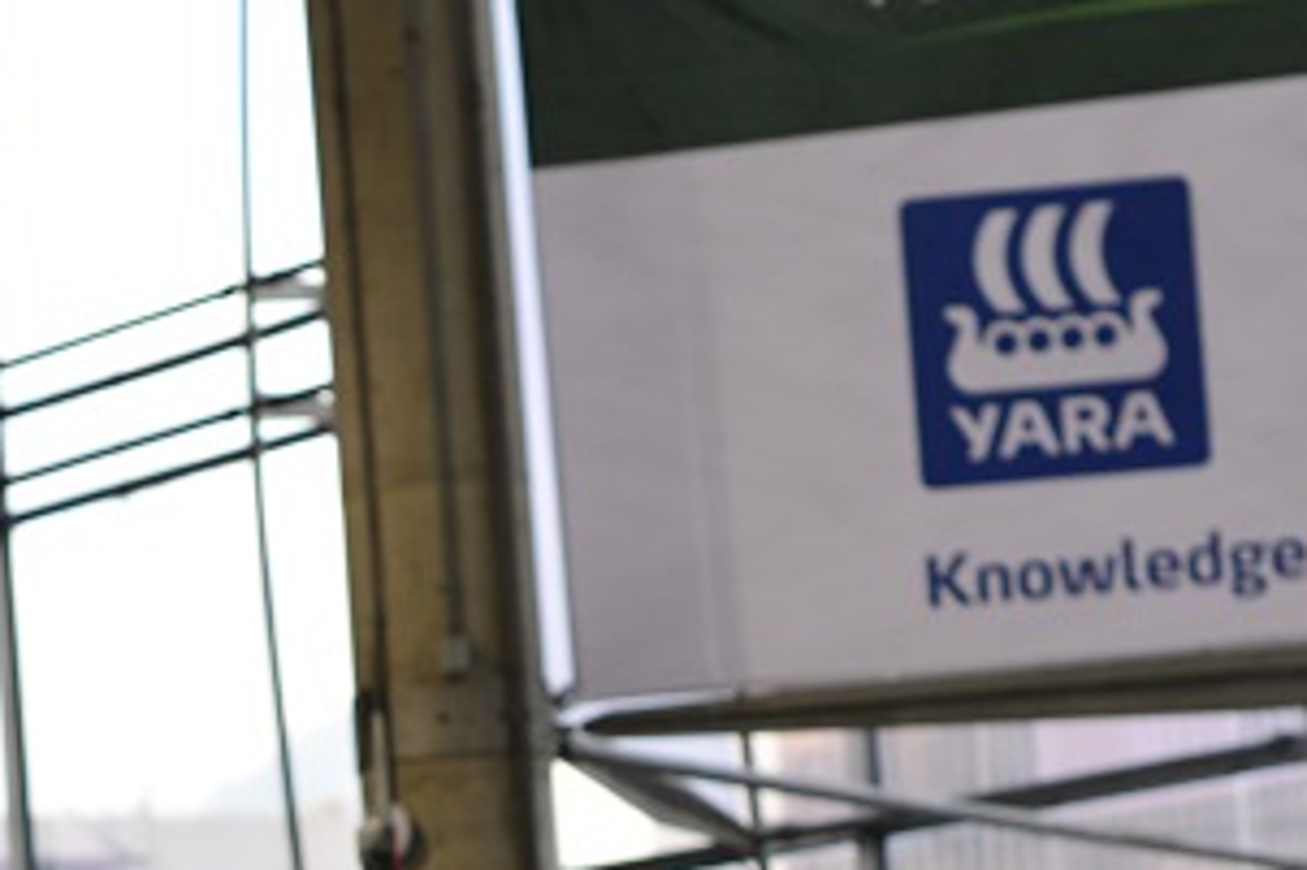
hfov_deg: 13.6
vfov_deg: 9.0
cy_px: 1229
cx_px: -24
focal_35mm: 149
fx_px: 5406
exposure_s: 1/125
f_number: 4
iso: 500
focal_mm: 50
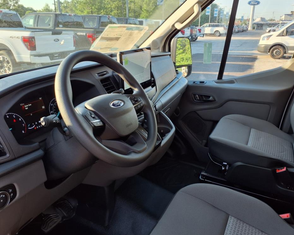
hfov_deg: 60.4
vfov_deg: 49.9
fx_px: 252
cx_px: 157
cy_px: 118
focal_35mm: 29
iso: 40
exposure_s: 1/125
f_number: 1.9
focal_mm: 3.58
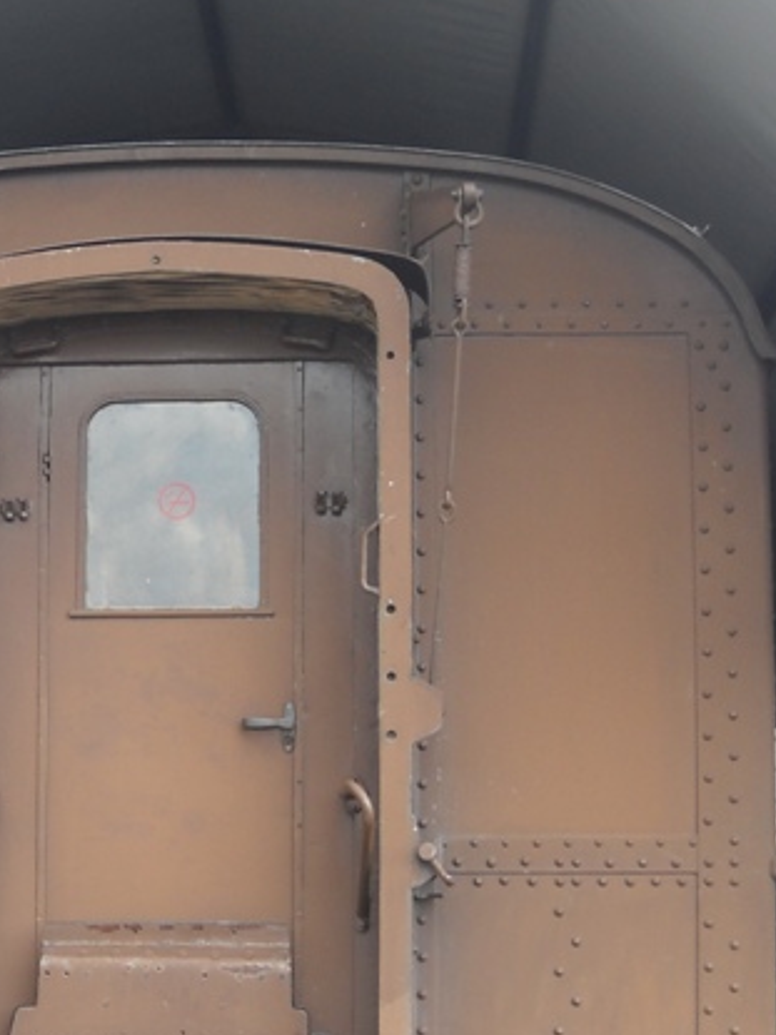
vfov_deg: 24.6
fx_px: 2363
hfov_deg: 18.5
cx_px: 140
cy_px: 691
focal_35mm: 79
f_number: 3.1
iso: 64
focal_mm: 6.72
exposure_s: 1/125
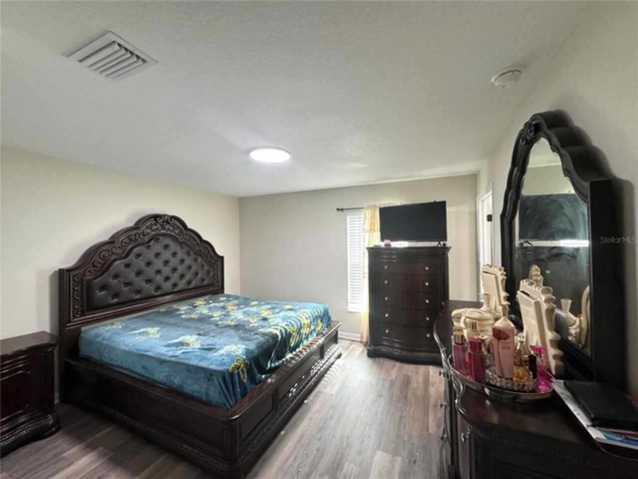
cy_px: 240
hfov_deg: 102.1
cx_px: 319
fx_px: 258
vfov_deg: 85.7
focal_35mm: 14
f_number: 2.2
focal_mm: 2.22
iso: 250
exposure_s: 1/60
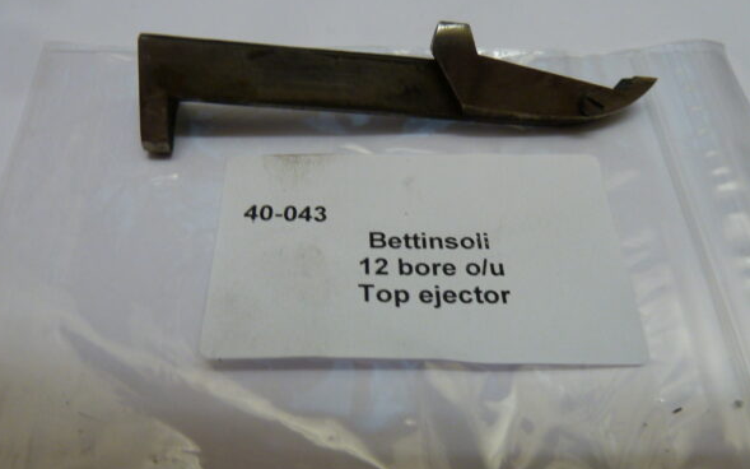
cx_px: 371
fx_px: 552
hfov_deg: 68.4
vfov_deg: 45.8
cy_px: 280
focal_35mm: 27
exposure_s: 1/30
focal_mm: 4.1
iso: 200
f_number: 3.3
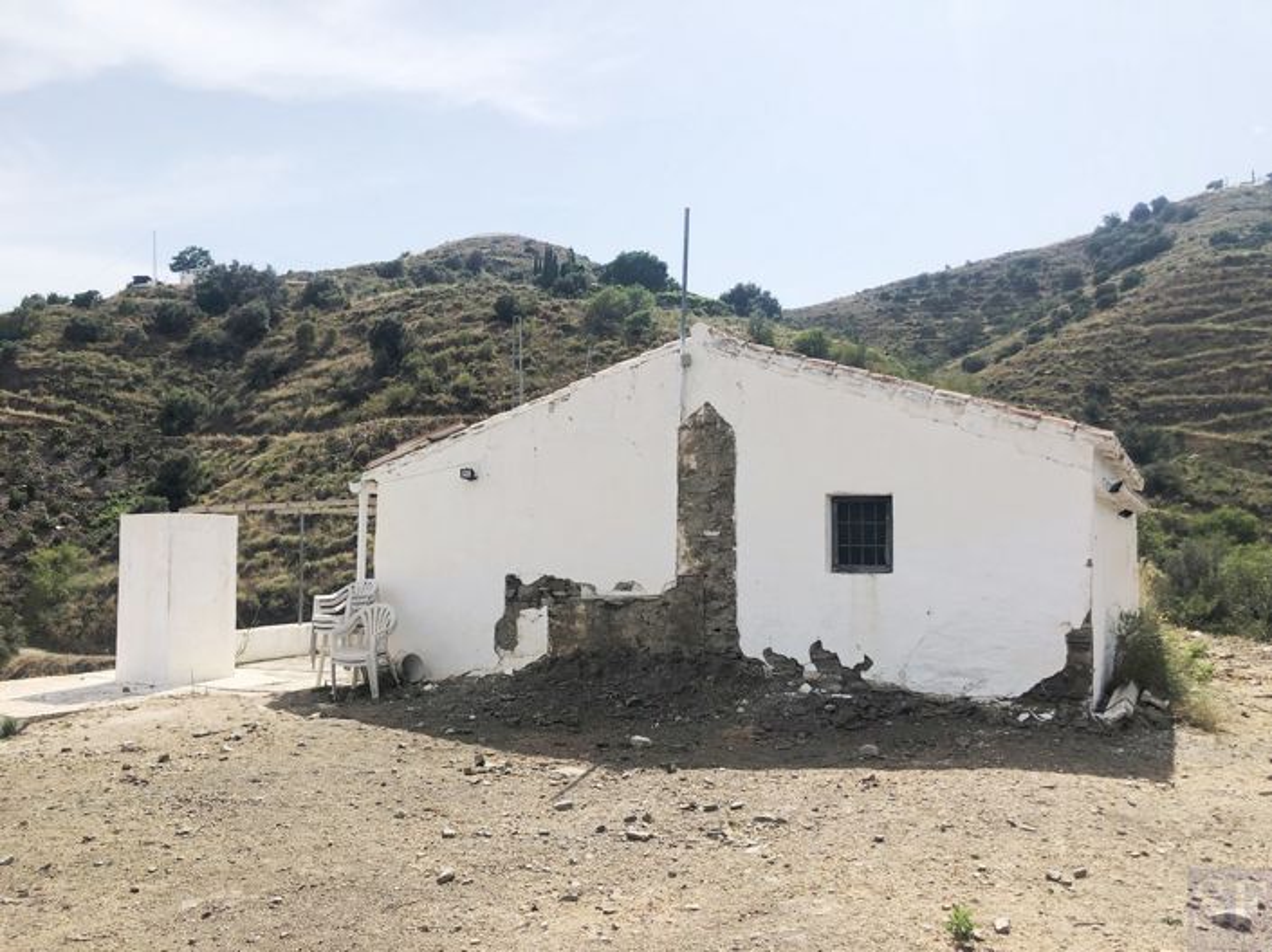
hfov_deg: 63.5
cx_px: 636
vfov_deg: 49.7
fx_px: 1028
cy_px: 476
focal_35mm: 28
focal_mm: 3.99
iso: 20
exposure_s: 1/3205
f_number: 1.8
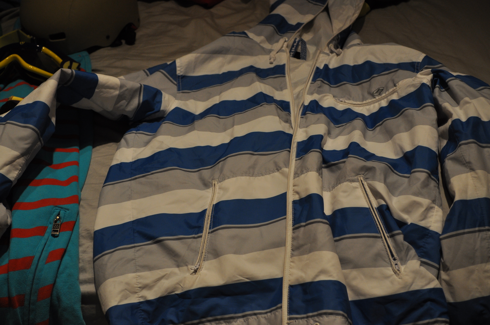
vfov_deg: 25.0
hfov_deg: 36.9
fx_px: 734
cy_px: 162
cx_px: 245
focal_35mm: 54
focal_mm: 36
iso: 560
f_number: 5
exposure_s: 1/60
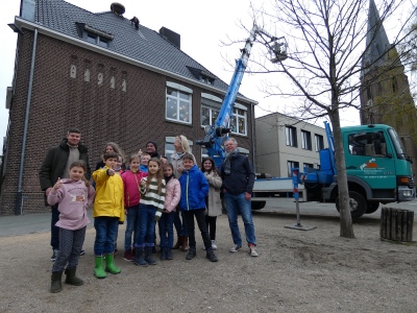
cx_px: 208
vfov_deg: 66.0
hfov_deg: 81.7
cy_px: 156
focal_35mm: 20
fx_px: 241
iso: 80
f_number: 2.8
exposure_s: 1/320
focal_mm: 3.6
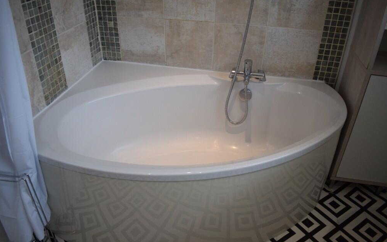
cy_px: 115
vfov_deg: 44.5
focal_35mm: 28
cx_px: 195
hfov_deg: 66.5
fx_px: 295
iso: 400
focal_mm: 18
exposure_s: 1/100
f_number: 5
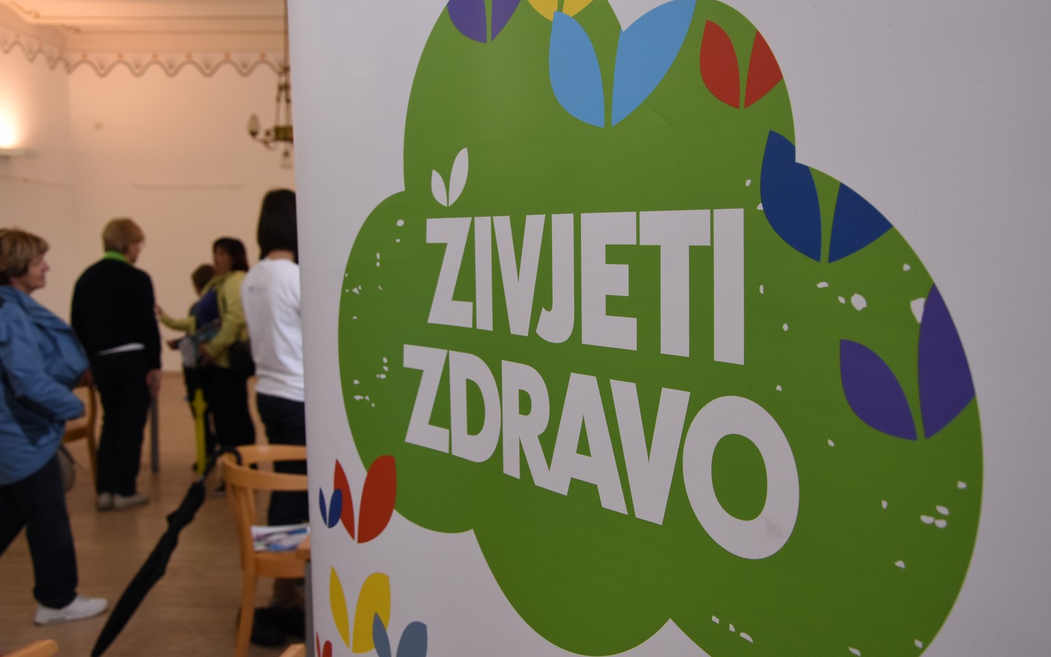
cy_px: 315
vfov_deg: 34.4
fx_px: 1060
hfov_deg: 52.7
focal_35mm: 37
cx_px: 525
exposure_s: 1/125
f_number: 5.6
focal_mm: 24
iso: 800
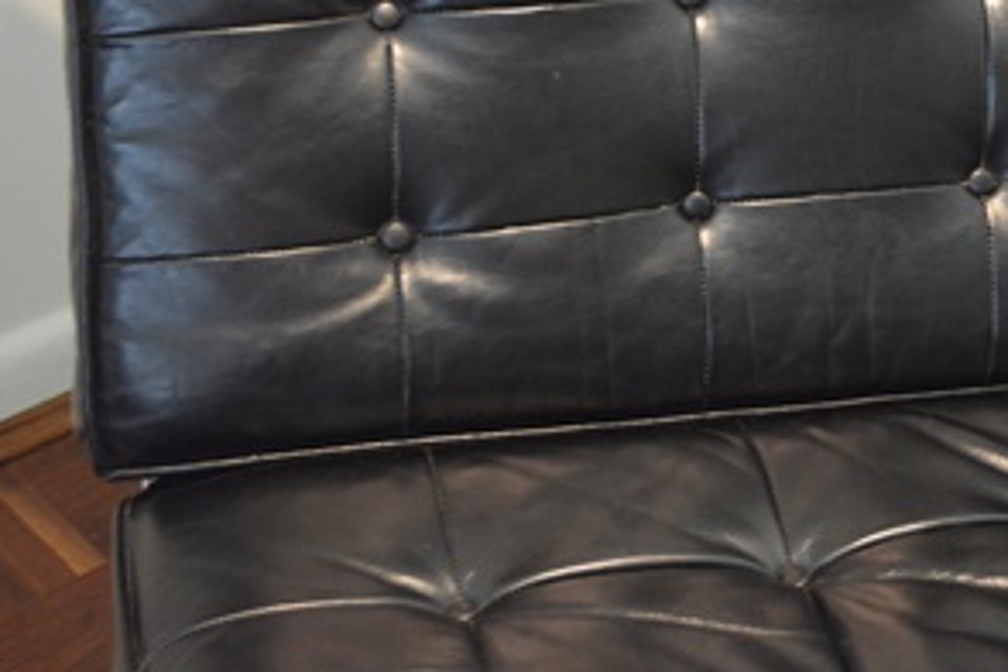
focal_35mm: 98
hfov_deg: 20.3
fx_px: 2744
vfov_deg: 13.8
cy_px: 27
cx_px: 946
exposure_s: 1/30
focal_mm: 32
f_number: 4.8
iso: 2200
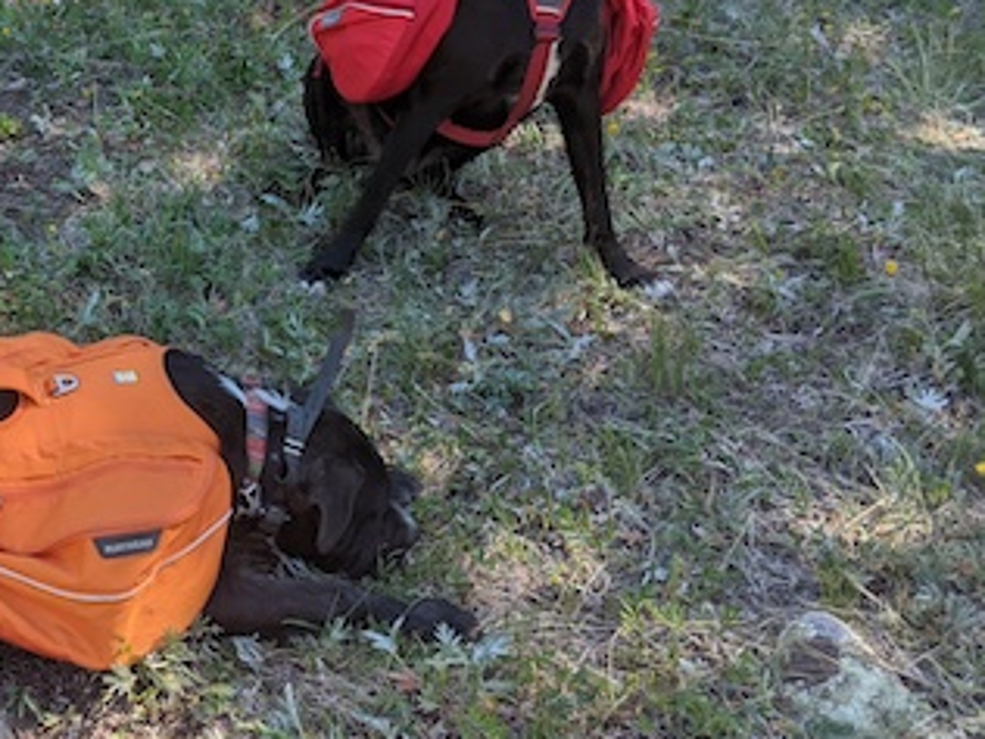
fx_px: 1622
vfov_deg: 25.6
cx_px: 45
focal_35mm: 57
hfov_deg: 31.7
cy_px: 271
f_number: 1.8
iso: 59
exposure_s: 1/668
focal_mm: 4.44
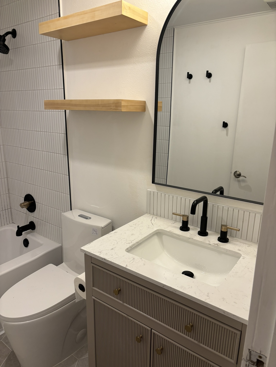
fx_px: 276
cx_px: 138
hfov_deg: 53.1
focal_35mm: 26
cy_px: 184
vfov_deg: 67.3
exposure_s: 1/60
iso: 80
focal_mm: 5.96
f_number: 1.6
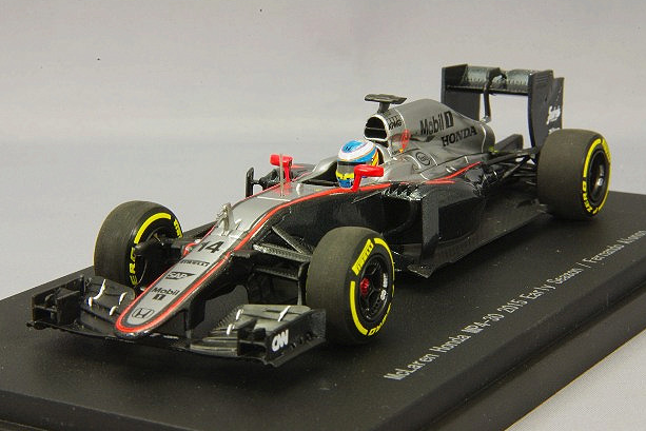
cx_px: 320
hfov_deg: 17.5
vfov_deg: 11.7
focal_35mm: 117
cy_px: 209
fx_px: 2100
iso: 400
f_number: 32
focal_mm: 75
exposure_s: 1
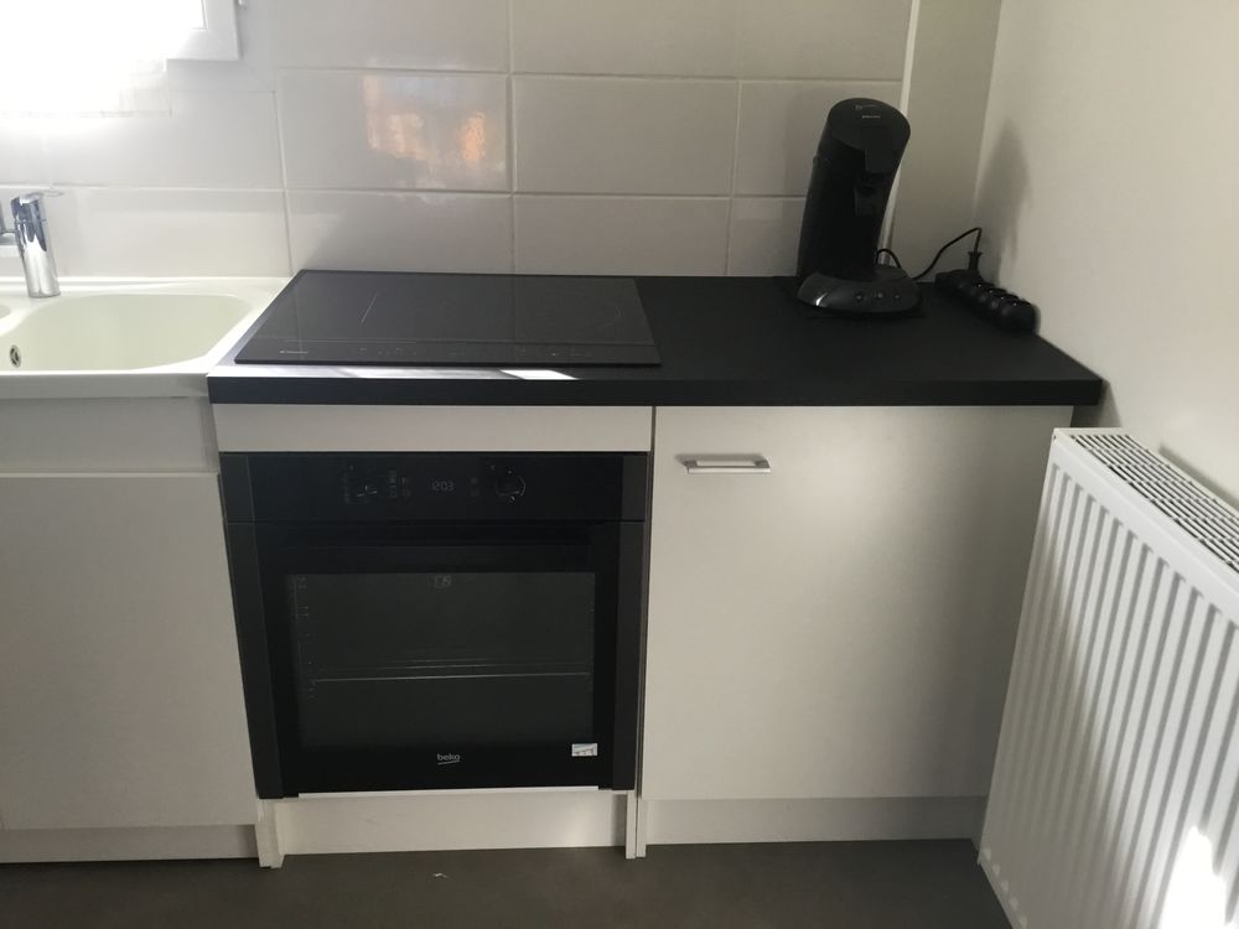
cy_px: 464
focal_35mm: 31
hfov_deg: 58.4
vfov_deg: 45.4
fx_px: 1110
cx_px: 620
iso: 64
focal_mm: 3.3
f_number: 2.4
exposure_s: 1/33
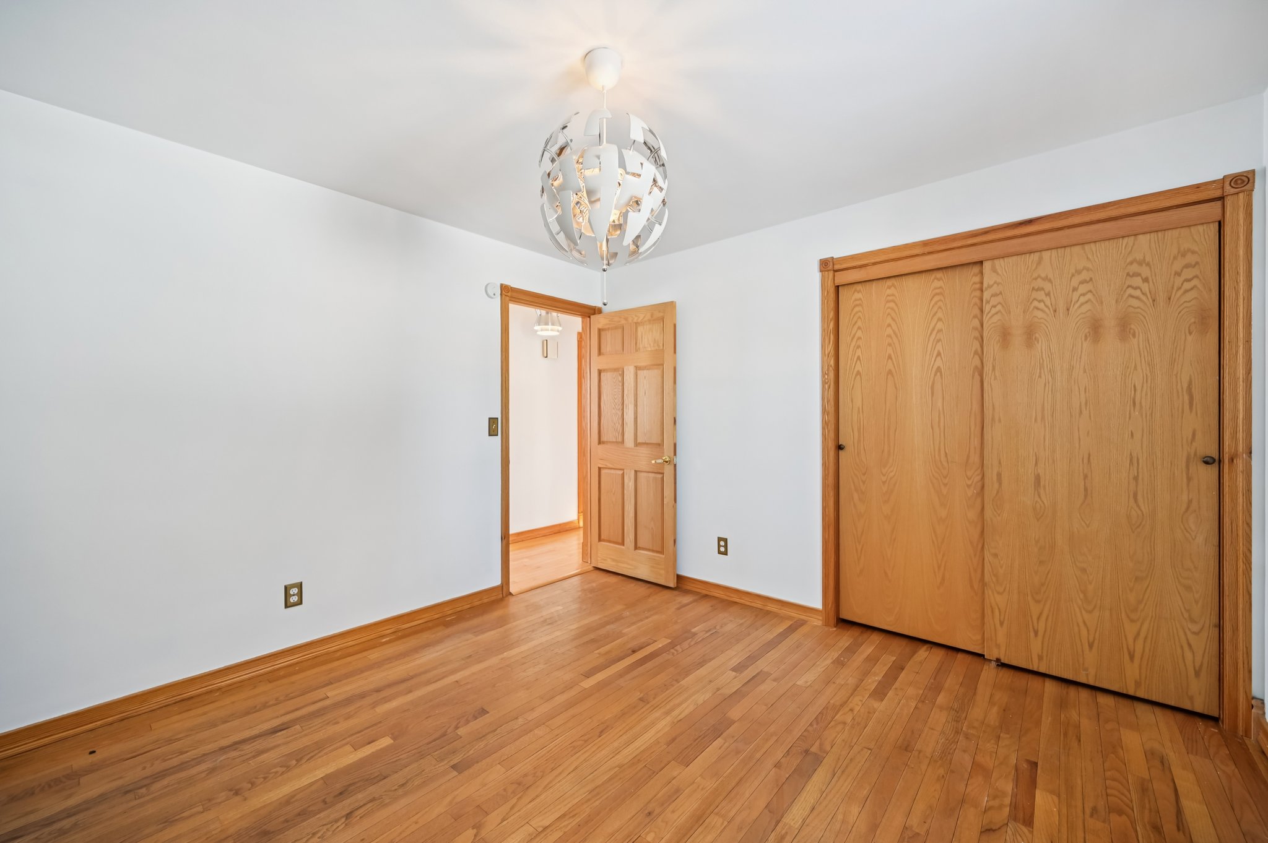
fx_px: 493
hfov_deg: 104.3
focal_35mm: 14
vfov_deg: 81.1
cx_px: 634
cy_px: 422
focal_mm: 14
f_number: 4
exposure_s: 1/20
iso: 400
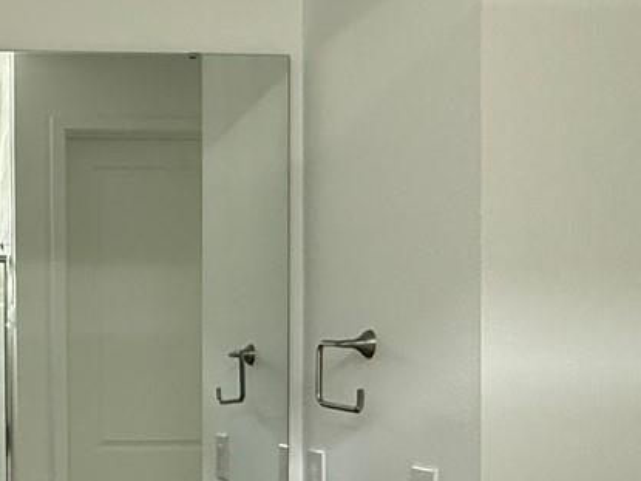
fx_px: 1000
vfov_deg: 26.4
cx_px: -26
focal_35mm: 54
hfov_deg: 32.2
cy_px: 407
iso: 250
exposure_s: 1/60
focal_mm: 2.22
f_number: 2.2
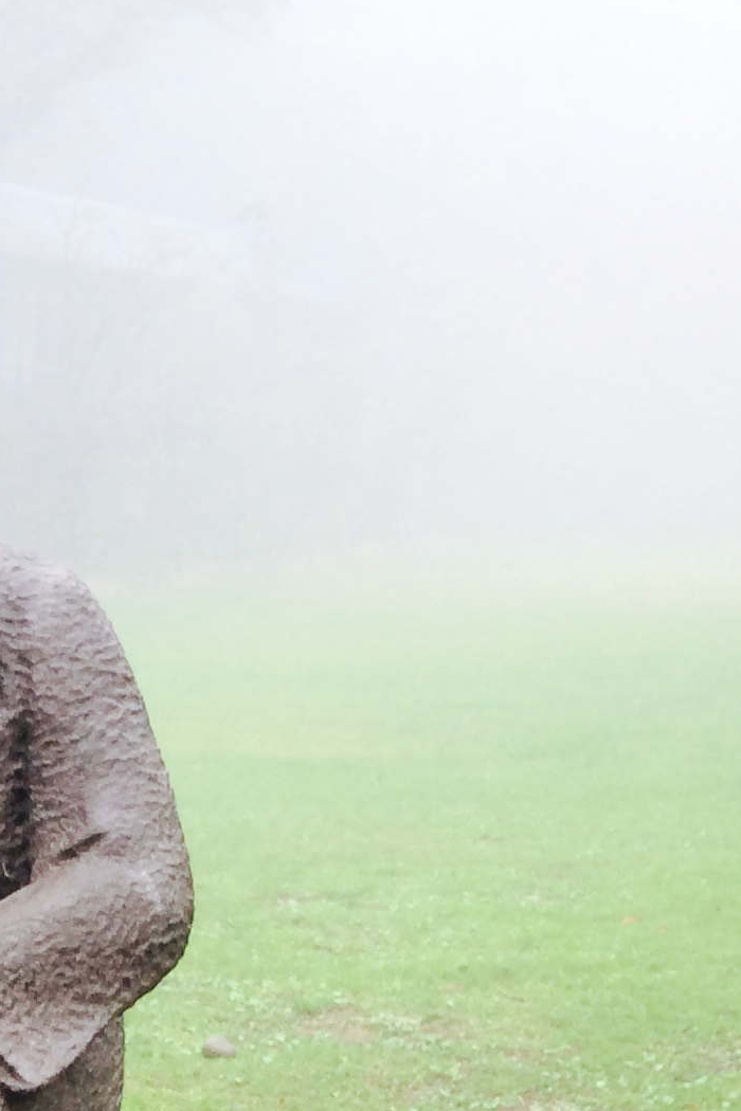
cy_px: 1715
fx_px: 2995
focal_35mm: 97
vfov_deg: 18.4
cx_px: -409
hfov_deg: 13.2
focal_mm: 4.12
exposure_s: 1/120
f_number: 2.2
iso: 40
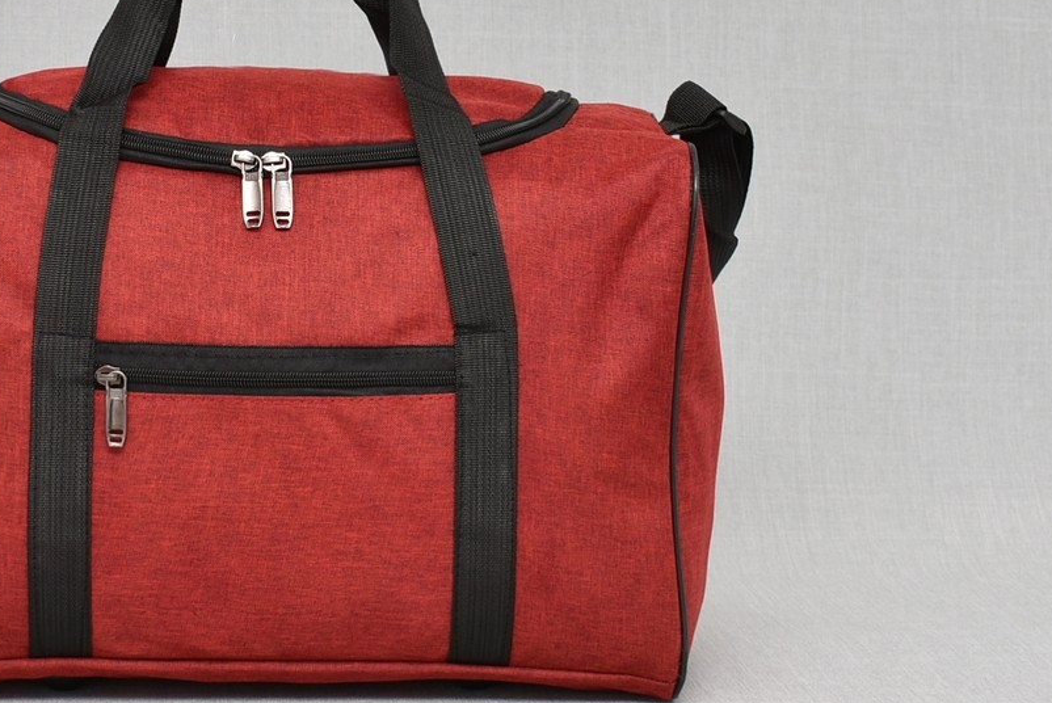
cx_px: 274
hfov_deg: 22.2
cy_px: 270
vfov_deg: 15.0
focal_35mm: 91
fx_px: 2661
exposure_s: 1/60
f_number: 5.6
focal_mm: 38
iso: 100
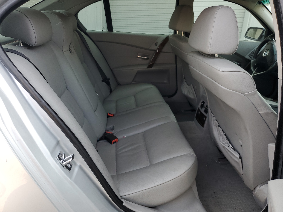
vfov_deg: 53.1
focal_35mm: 26
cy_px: 106
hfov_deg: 67.3
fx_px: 213
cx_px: 142
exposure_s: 1/159
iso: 50
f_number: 1.5
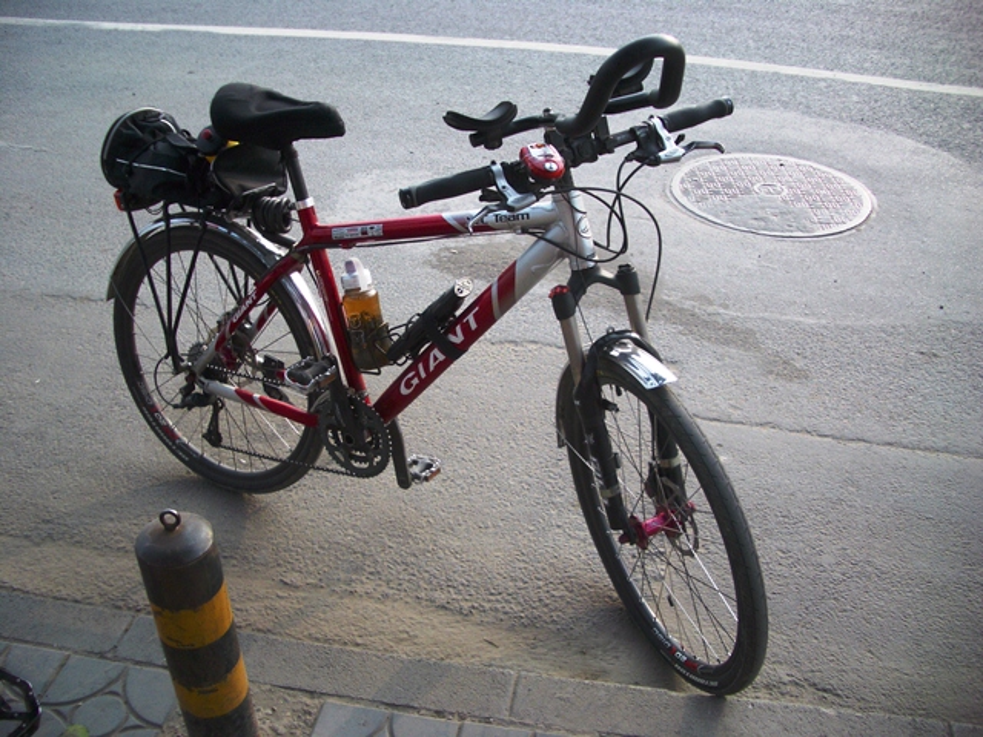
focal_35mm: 35
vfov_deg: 40.7
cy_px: 368
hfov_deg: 52.6
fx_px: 994
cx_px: 492
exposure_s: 1/400
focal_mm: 5.8
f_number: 2.6
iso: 50
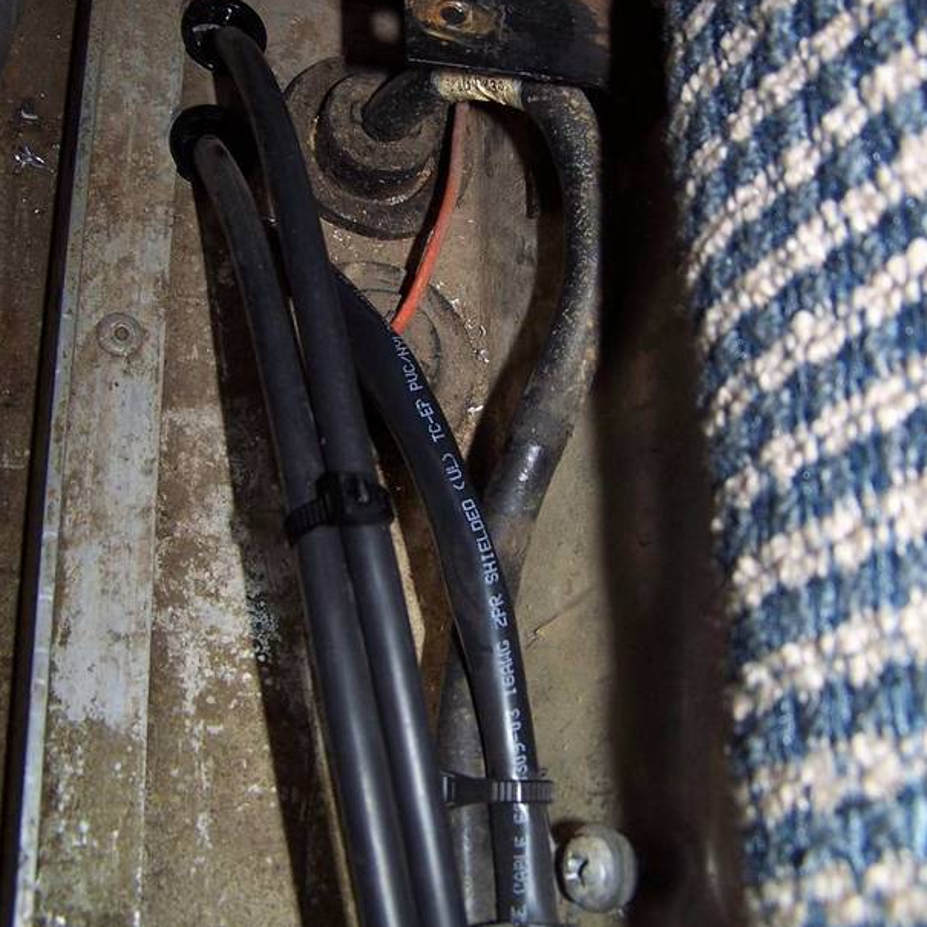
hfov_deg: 37.6
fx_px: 1363
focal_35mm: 45
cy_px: 368
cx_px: 464
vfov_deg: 37.4
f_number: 2.8
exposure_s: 1/60
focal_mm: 6.3
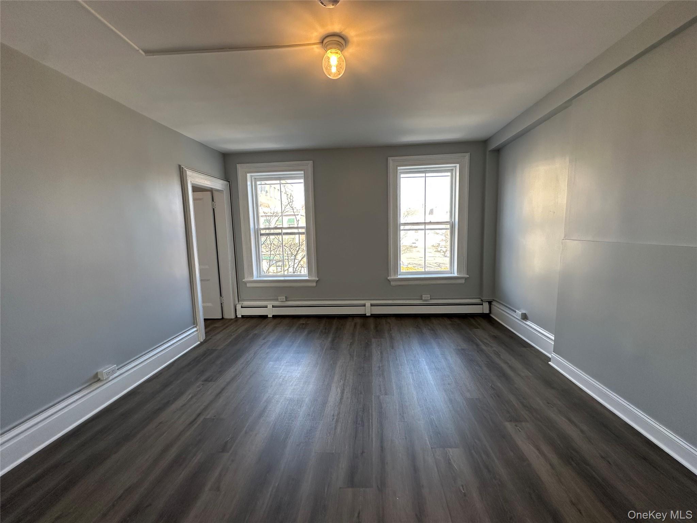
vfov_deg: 85.7
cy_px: 262
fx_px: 282
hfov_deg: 102.1
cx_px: 348
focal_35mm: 14
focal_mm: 2.22
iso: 125
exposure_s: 1/120
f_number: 2.2
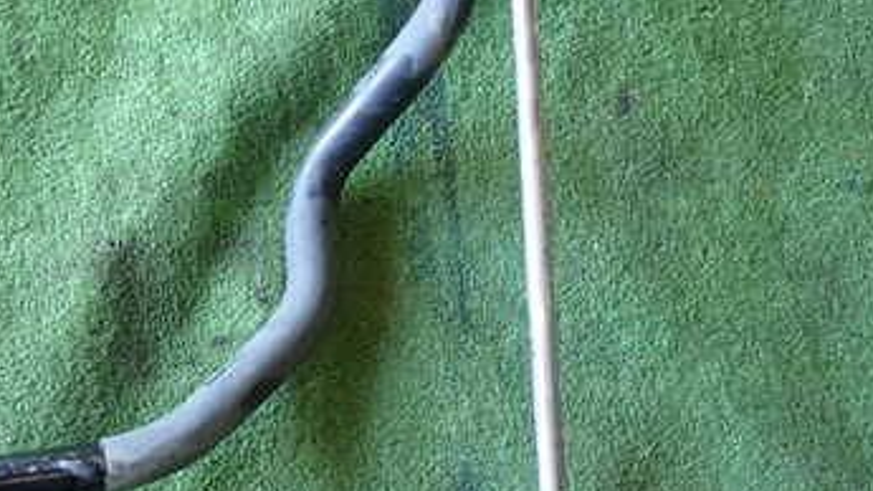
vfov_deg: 16.8
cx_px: 245
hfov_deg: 29.0
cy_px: 243
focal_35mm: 72
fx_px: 1667
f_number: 2.7
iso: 250
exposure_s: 1/40
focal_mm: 6.83
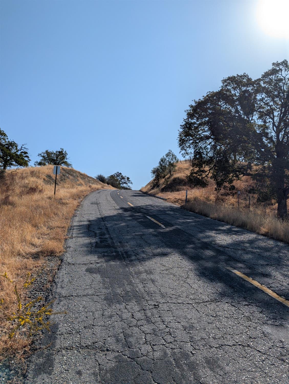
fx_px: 266
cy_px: 192
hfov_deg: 56.9
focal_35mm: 24
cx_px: 144
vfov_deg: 71.5
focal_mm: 6.9
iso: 21
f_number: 1.68
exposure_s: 1/3058
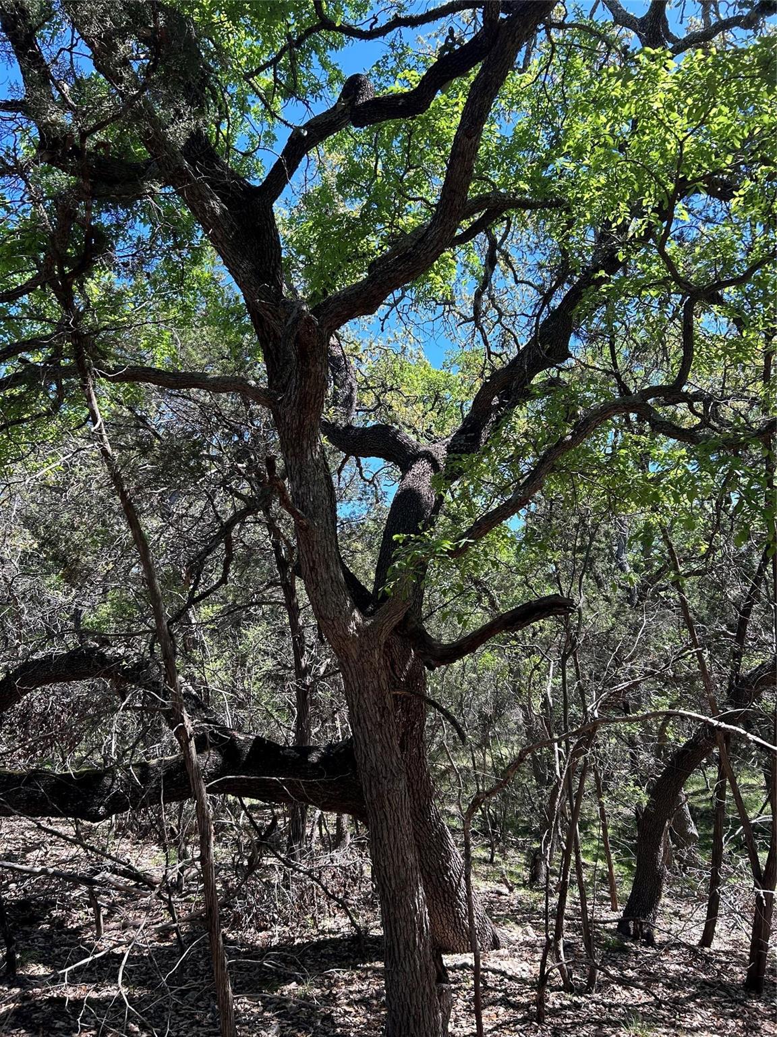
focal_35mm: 26
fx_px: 778
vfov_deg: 67.3
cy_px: 518
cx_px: 388
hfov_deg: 53.1
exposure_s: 1/581
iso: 50
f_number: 1.5
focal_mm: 5.7
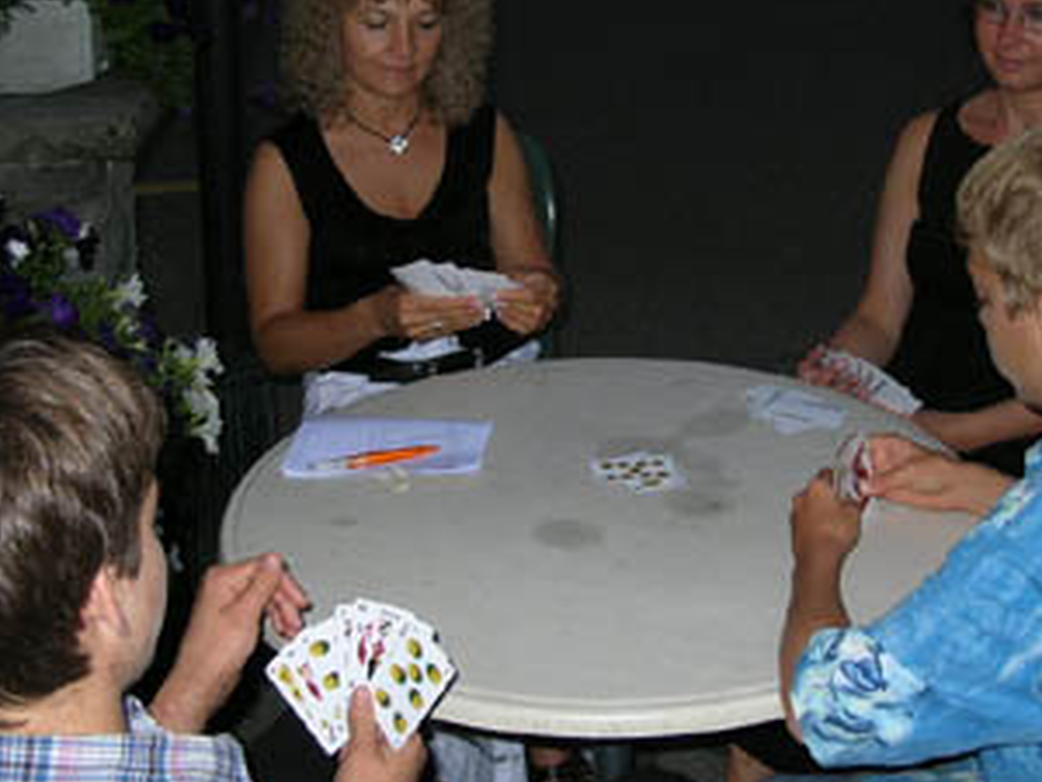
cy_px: 361
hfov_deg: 35.5
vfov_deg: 27.0
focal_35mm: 54
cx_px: 584
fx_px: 1625
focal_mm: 6
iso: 50
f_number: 2.7
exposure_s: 1/60.1
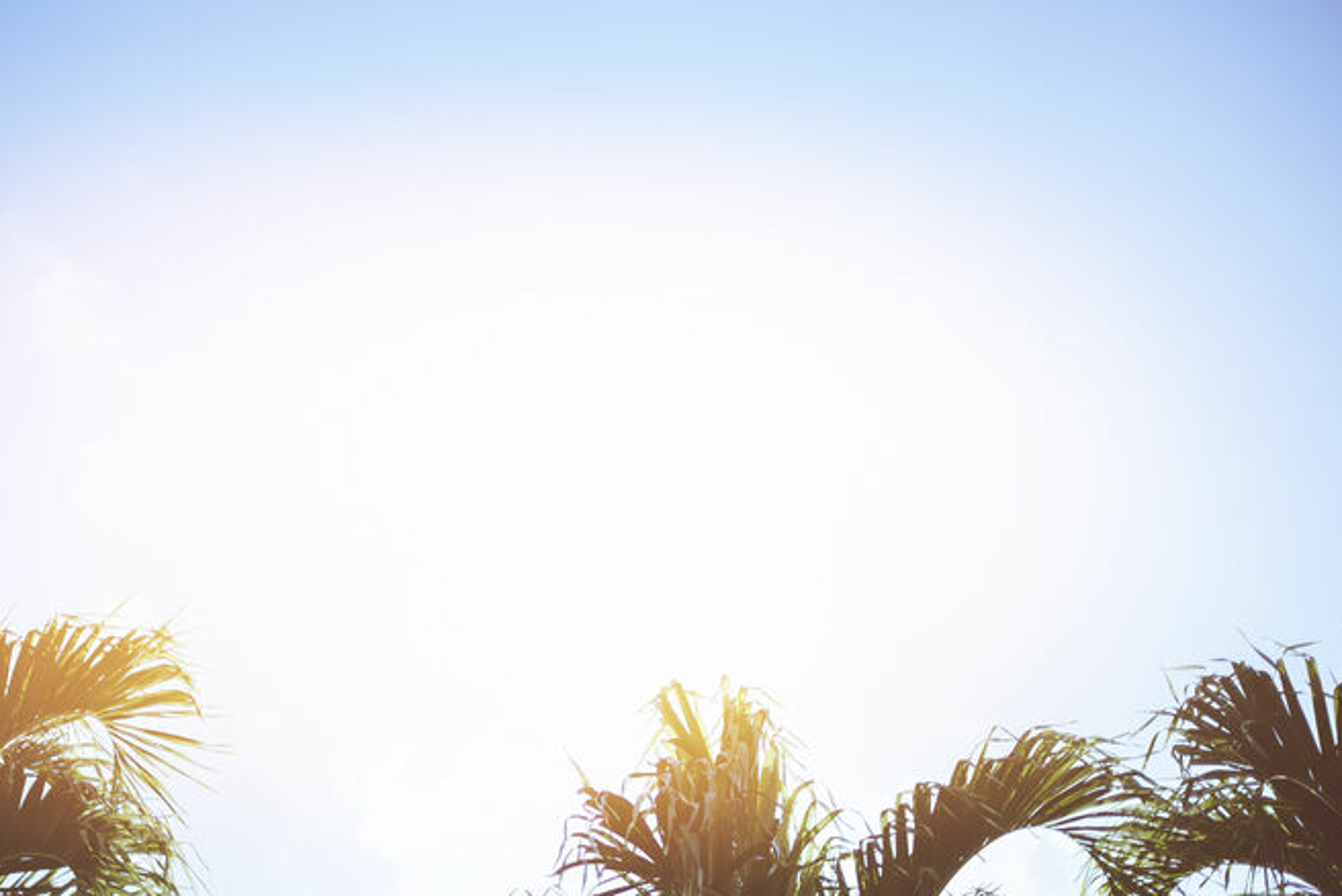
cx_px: 569
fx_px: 2275
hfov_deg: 32.8
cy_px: 528
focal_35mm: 61
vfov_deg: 22.3
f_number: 1.4
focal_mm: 50
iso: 50
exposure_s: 1/1250
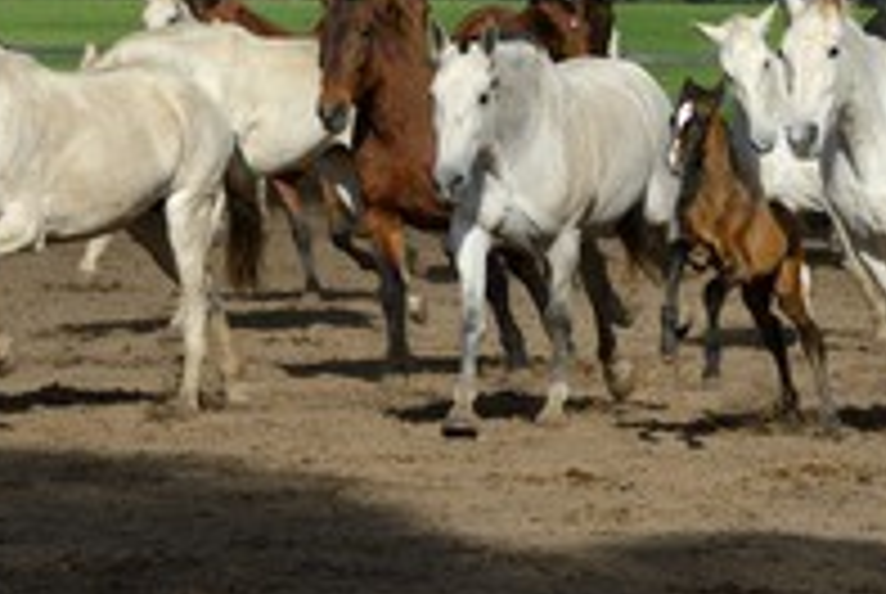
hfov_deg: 6.4
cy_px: -22
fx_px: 7863
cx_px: 454
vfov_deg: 4.3
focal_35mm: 319
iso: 400
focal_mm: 150
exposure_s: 1/640
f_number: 13
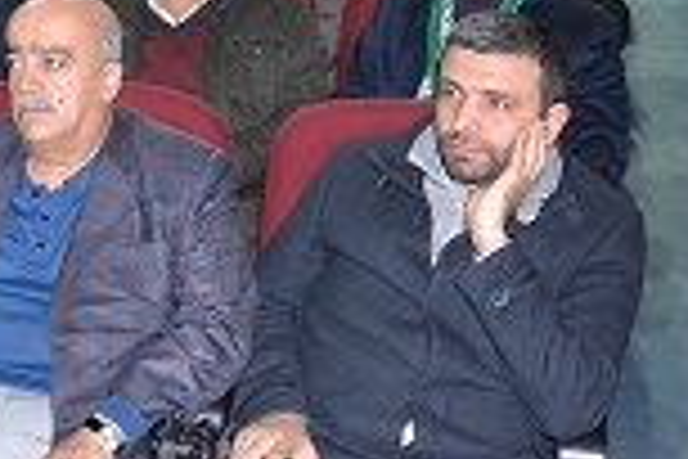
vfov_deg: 13.0
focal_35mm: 103
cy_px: -79
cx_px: -193
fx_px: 1961
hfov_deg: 18.6
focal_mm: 21
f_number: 3.8
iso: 3200
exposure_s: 1/60
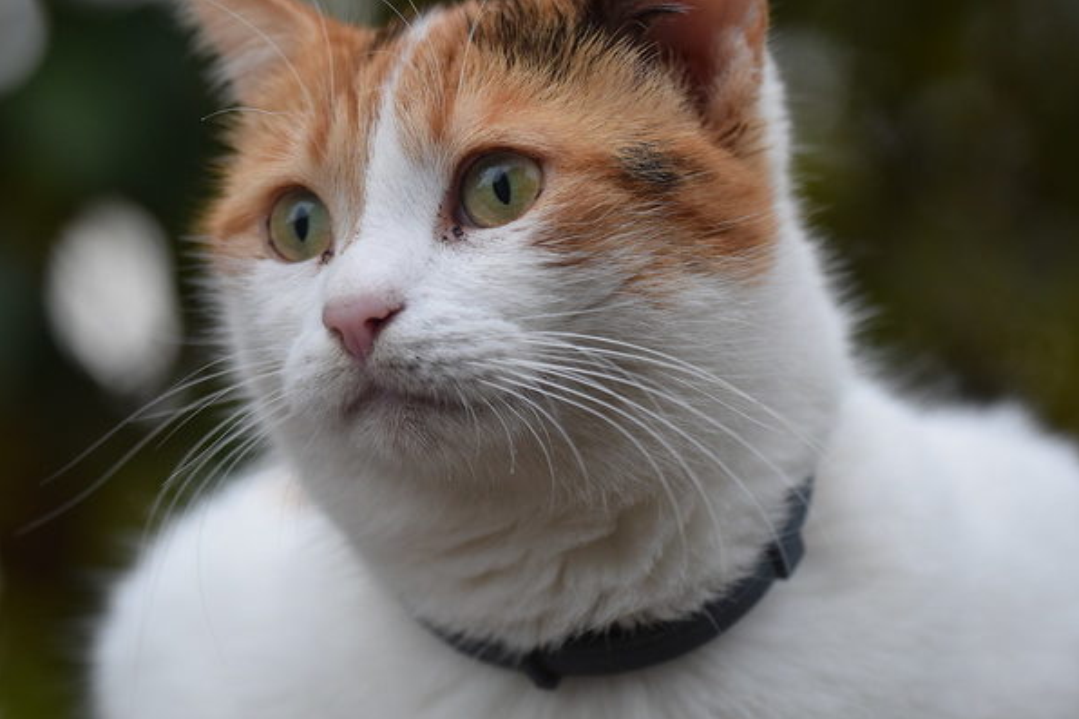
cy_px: 360
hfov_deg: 7.6
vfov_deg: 5.0
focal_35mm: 272
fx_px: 8150
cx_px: 540
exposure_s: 1/500
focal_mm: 180
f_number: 3.8
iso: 1600
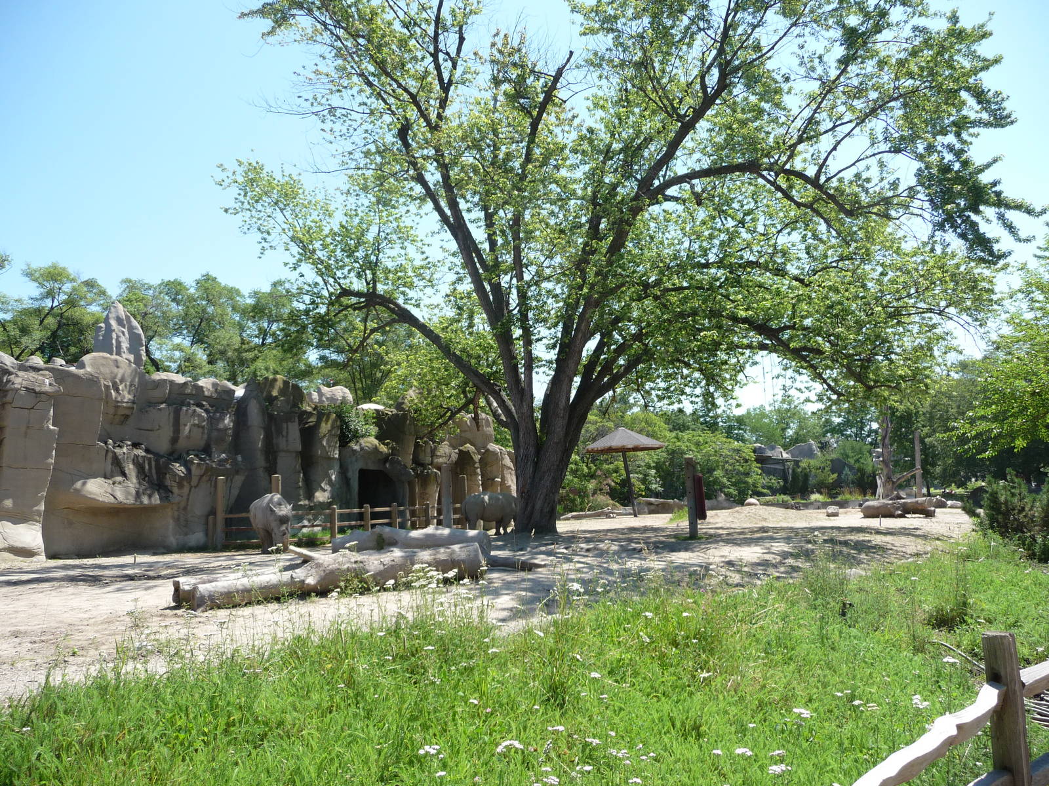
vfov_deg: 49.7
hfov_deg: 63.4
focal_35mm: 28
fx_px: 849
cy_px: 393
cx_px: 524
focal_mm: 4.7
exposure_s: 1/500
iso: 100
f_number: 3.3
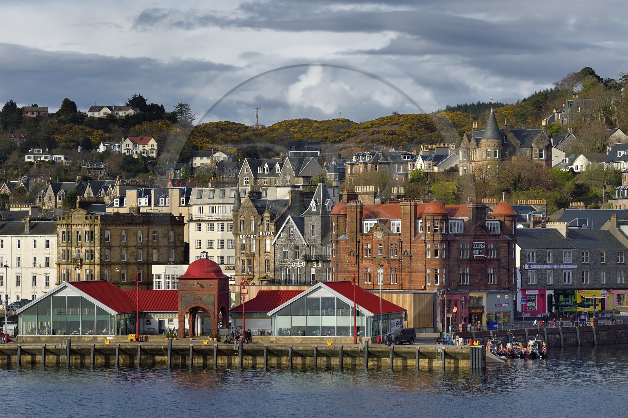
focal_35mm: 150
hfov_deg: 13.7
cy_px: 209
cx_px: 314
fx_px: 2614
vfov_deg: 9.1
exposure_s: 1/320
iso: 200
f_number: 11
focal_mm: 150
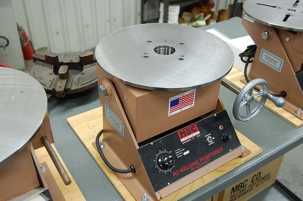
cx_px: 152
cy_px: 100
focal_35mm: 39
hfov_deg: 49.6
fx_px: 328
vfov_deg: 34.1
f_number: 4
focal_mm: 26
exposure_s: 1/60
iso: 400
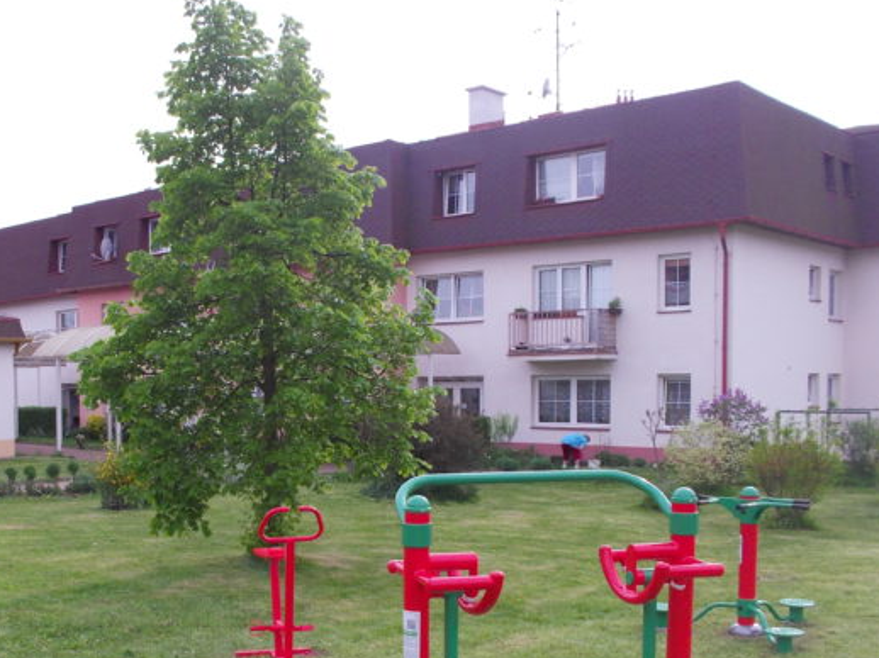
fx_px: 1091
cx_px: 251
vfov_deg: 33.1
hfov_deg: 42.9
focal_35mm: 43
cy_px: 463
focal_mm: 4.1
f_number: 3.3
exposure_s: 1/200
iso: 80
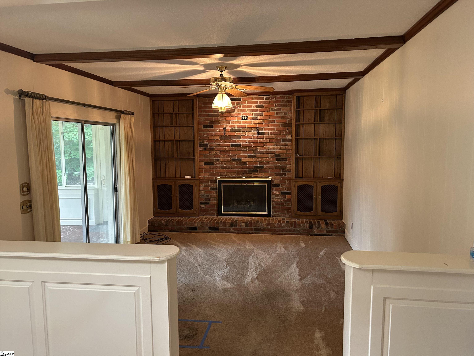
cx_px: 237
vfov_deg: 53.1
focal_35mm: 26
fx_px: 356
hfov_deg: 67.3
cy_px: 178
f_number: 1.5
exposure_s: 1/60
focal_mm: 5.7
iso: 400
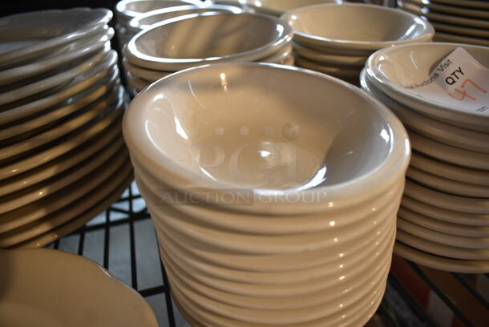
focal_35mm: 27
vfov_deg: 48.0
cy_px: 164
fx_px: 367
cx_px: 244
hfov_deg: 67.3
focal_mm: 18
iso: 800
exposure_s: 1/60
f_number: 4
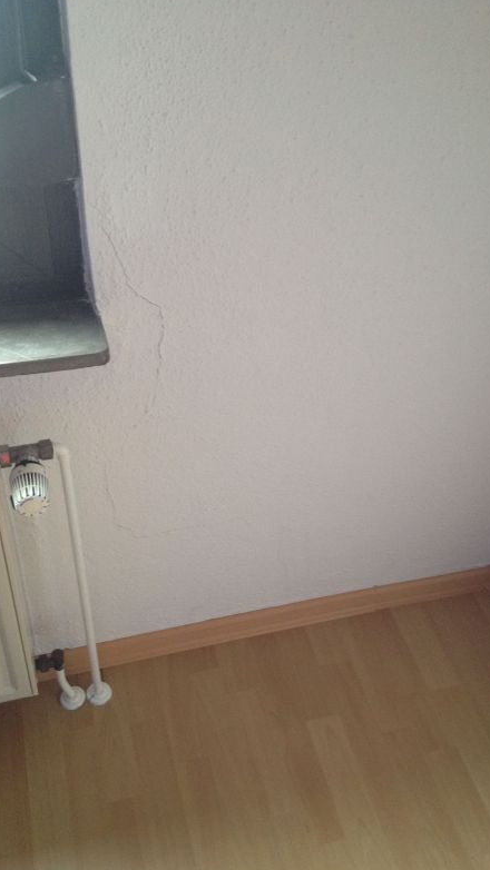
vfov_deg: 51.6
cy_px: 434
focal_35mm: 39
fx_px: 901
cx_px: 234
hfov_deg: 30.4
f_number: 2.4
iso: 125
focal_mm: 4.28
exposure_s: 1/20
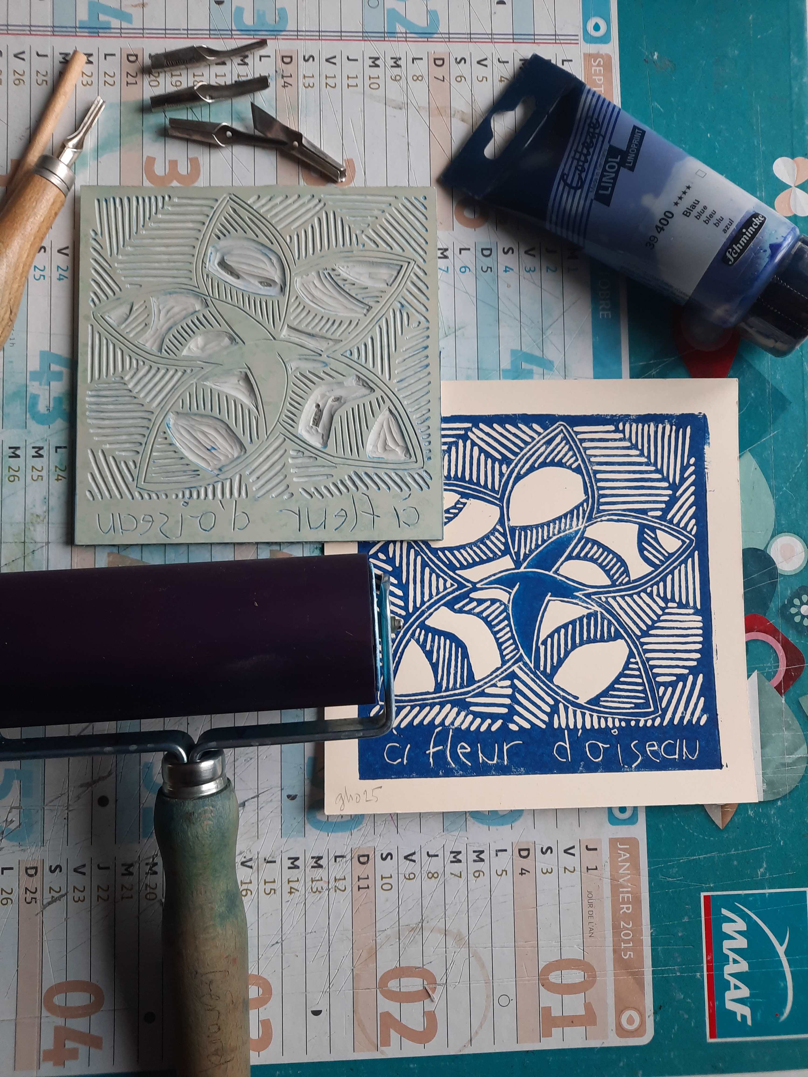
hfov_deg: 54.9
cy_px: 538
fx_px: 778
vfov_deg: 69.4
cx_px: 404
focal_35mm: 25
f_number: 2
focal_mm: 4.6
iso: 100
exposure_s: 1/50
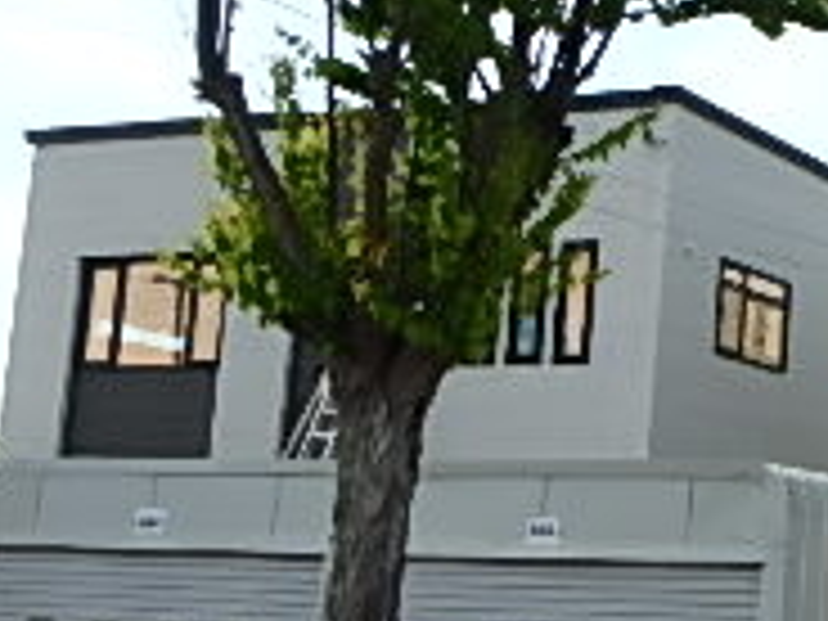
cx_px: 1202
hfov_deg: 22.5
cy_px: 464
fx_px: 1746
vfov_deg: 20.0
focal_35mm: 73
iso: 125
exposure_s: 1/1000
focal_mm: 3.7
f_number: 3.5
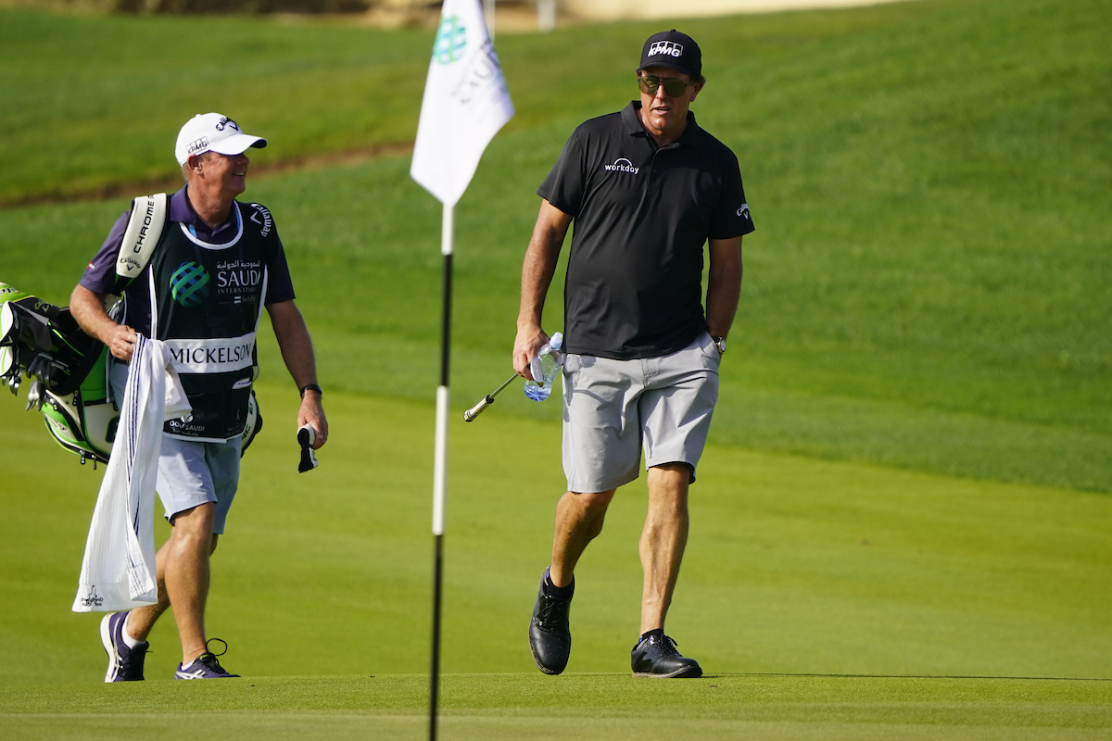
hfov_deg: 2.3
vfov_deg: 1.5
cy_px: 370
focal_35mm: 900
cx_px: 556
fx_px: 27798
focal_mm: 600
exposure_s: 1/1600
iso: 500
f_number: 6.3
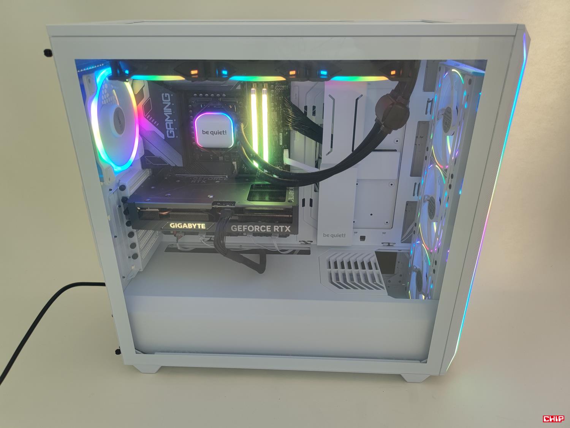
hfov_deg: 69.4
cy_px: 214
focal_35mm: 25
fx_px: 412
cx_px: 285
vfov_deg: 54.9
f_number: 1.85
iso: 125
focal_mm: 6.78
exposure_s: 1/100
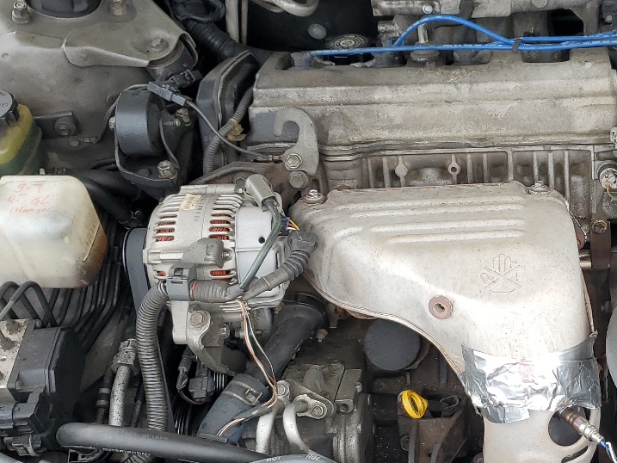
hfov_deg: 31.7
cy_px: 261
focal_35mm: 58
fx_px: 1034
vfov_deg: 25.2
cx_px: 555
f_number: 1.5
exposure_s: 1/204
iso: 50
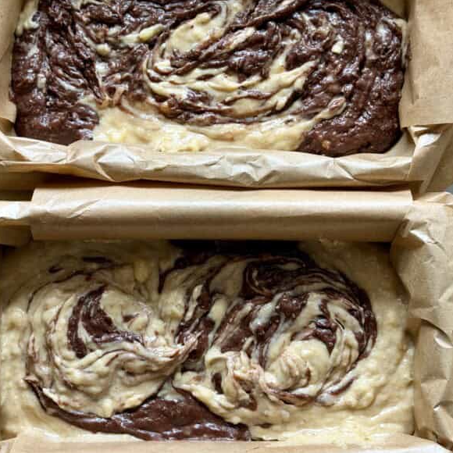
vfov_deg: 24.3
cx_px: 218
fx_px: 1051
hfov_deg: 24.3
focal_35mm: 71
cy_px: 222
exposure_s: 1/84
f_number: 1.8
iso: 100
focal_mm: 6.8
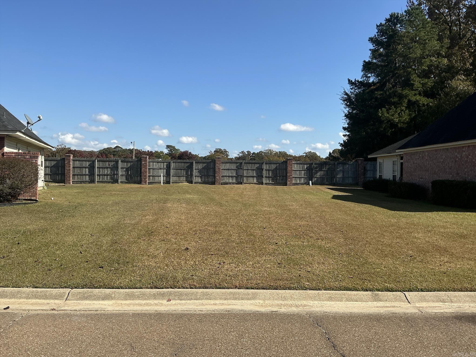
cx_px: 238
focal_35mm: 28
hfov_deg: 63.4
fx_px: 385
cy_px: 178
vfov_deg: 49.7
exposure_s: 1/3125
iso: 25
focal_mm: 3
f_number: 1.8
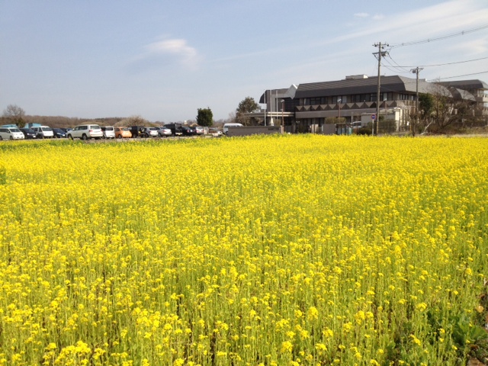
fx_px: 493
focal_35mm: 35
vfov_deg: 40.7
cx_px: 244
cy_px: 183
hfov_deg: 52.6
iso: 64
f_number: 2.4
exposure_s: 1/1842
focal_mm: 4.28
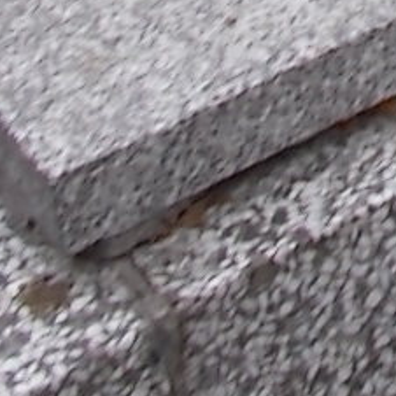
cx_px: 757
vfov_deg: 9.3
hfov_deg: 10.0
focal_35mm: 163
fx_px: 2110
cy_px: -641
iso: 80
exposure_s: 1/60
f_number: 3.2
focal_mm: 4.6
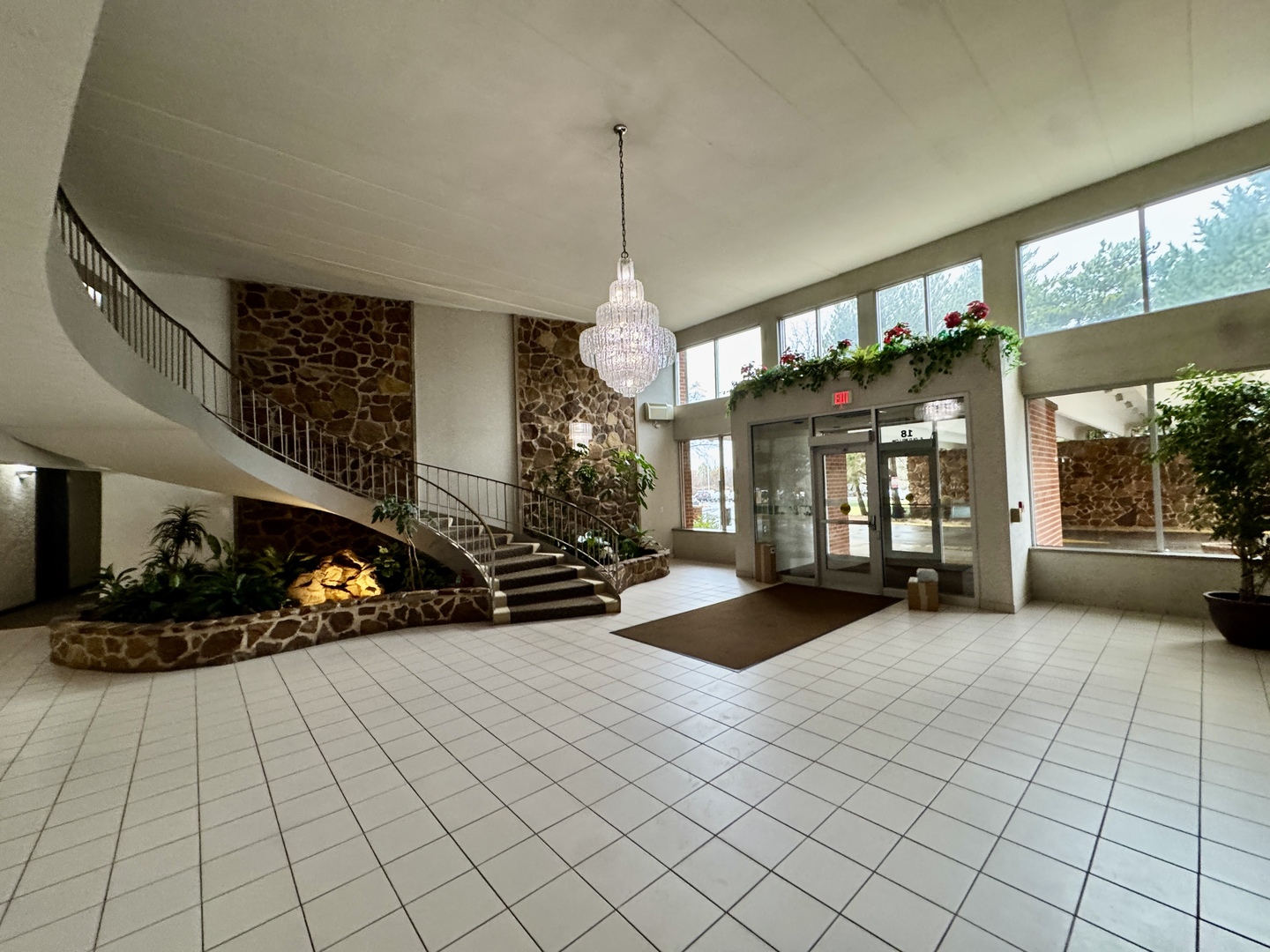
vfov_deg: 85.7
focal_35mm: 14
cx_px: 635
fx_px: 514
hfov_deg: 102.1
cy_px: 476
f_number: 2.2
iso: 250
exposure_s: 1/60
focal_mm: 2.22
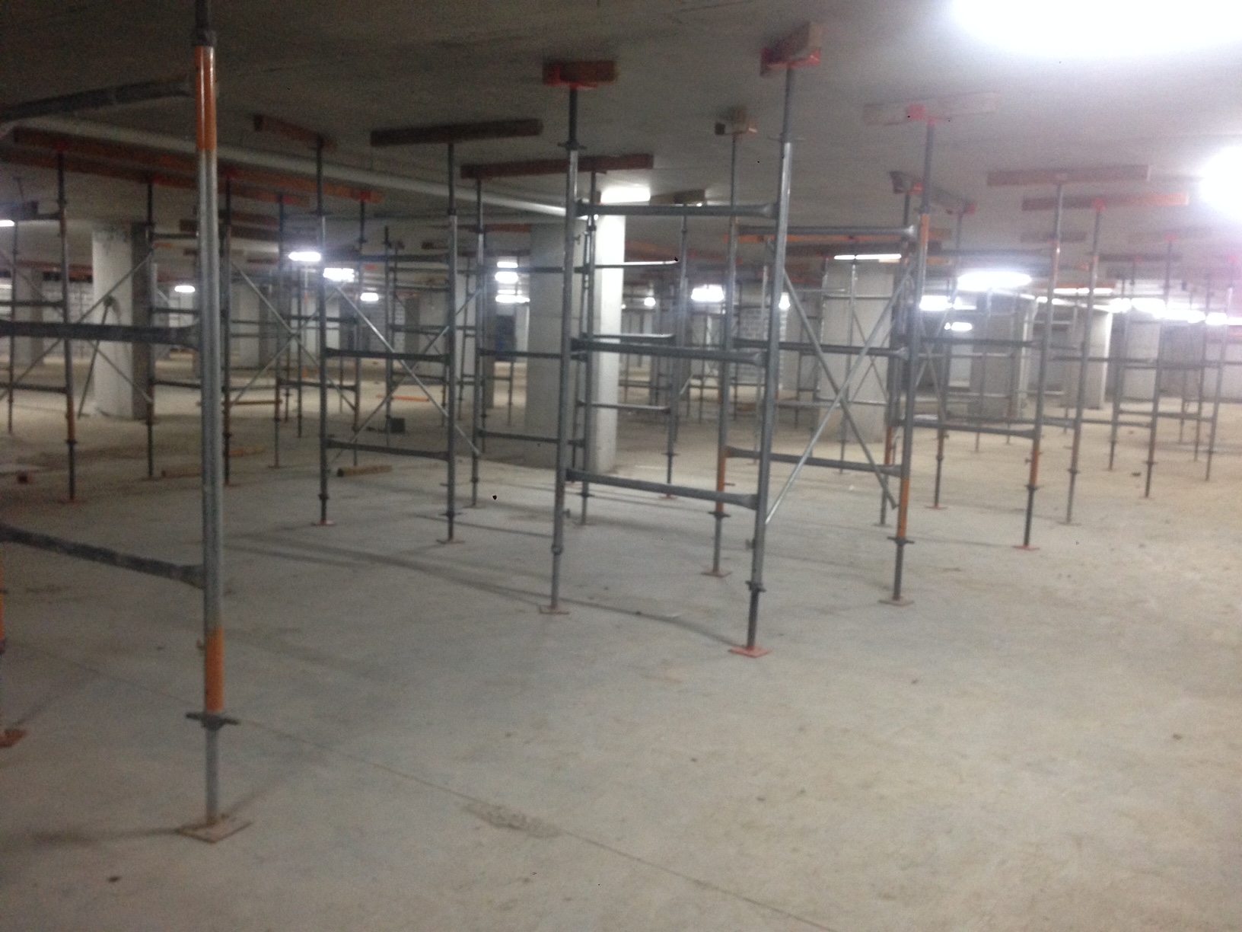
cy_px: 466
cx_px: 621
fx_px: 1184
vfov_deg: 42.9
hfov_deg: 55.4
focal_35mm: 33
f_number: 2.4
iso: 200
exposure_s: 1/20
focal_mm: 4.12
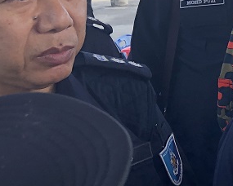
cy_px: -4
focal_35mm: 96
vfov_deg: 15.7
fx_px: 662
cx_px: 366
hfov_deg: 17.6
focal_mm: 3.99
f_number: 1.8
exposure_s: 1/400
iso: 20
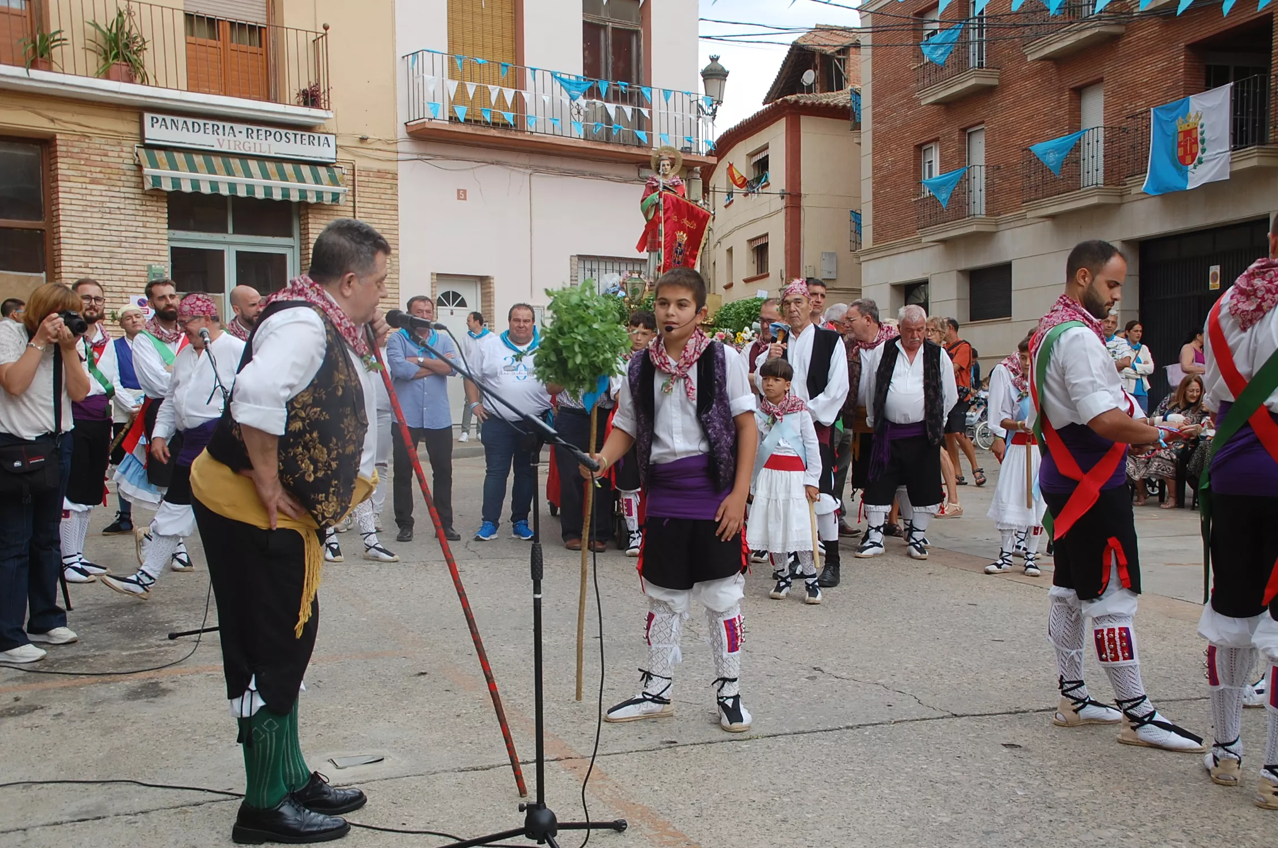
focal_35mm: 42
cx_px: 639
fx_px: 1488
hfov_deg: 46.5
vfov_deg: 31.8
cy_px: 424
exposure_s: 1/160
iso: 200
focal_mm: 28
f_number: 6.3
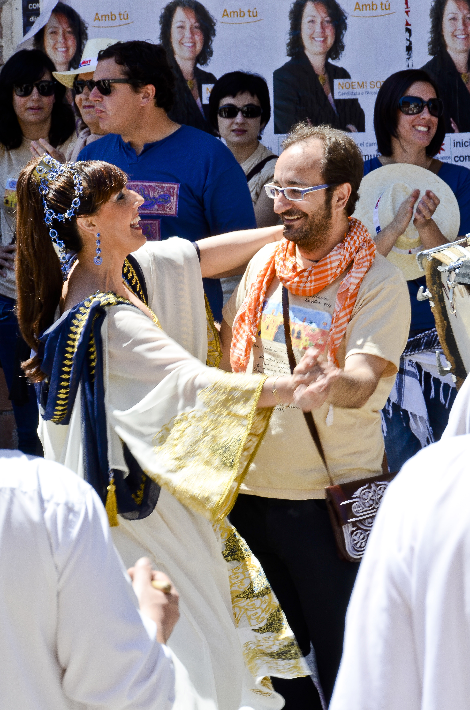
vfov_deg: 10.2
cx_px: 235
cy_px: 355
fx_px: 3983
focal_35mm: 202
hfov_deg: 6.8
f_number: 16
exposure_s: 1/100
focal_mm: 135
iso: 200
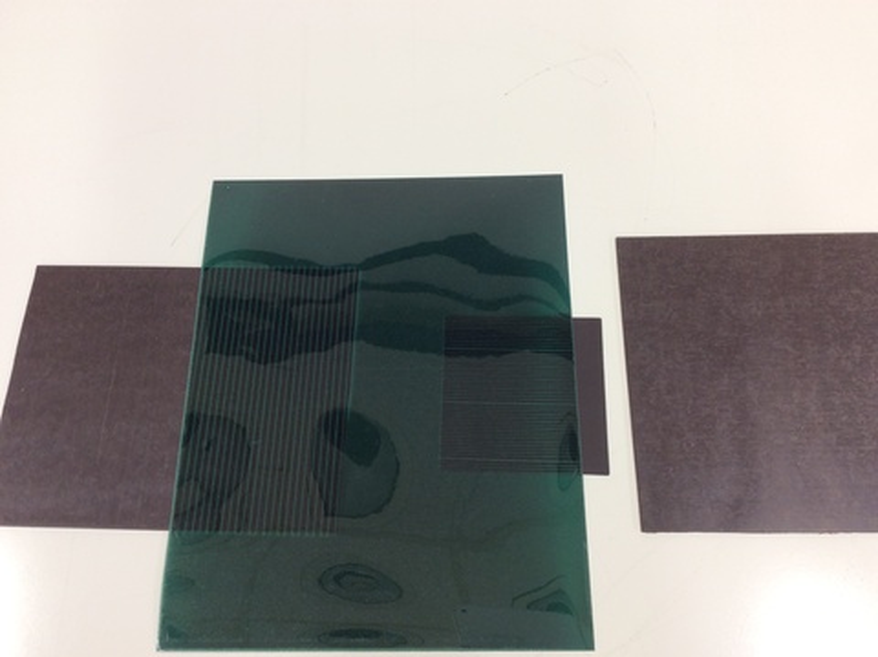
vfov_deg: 44.1
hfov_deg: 56.9
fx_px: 811
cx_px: 439
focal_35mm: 32
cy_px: 328
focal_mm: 3.3
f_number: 2.4
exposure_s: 1/30
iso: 40
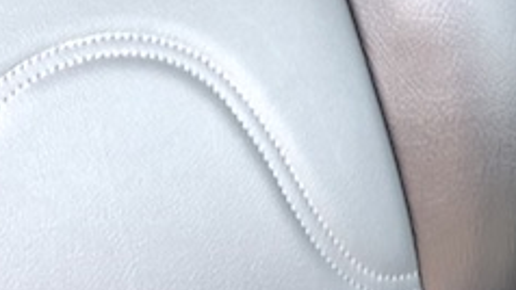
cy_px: -459
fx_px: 1752
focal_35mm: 128
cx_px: 566
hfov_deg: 16.3
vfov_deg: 8.5
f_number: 1.8
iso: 32
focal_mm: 4
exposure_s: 1/40
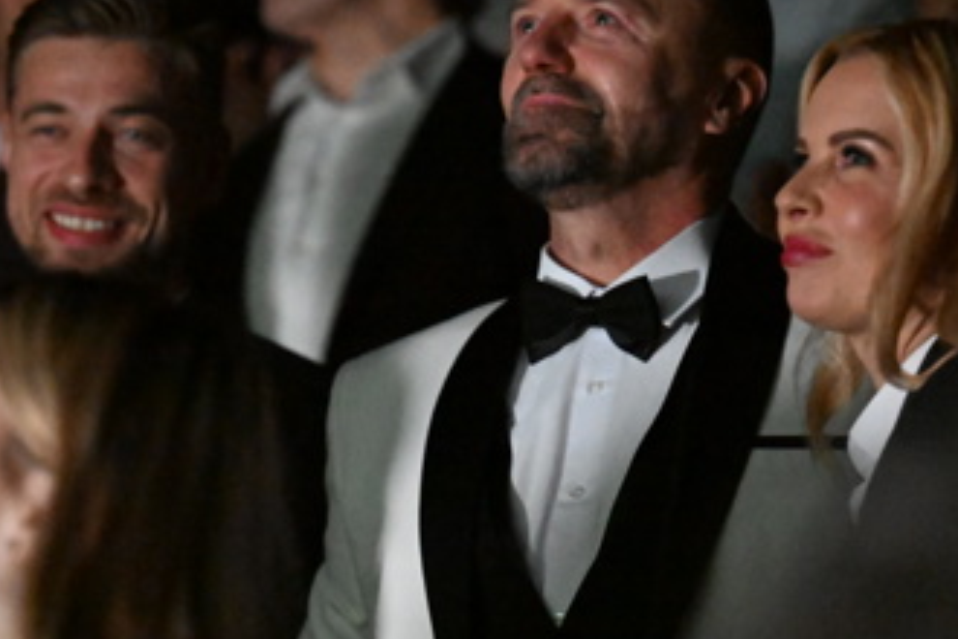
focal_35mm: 261
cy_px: 354
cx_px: 546
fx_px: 6945
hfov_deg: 7.9
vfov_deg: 5.3
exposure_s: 1/100
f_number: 2.8
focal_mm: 125
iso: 25600
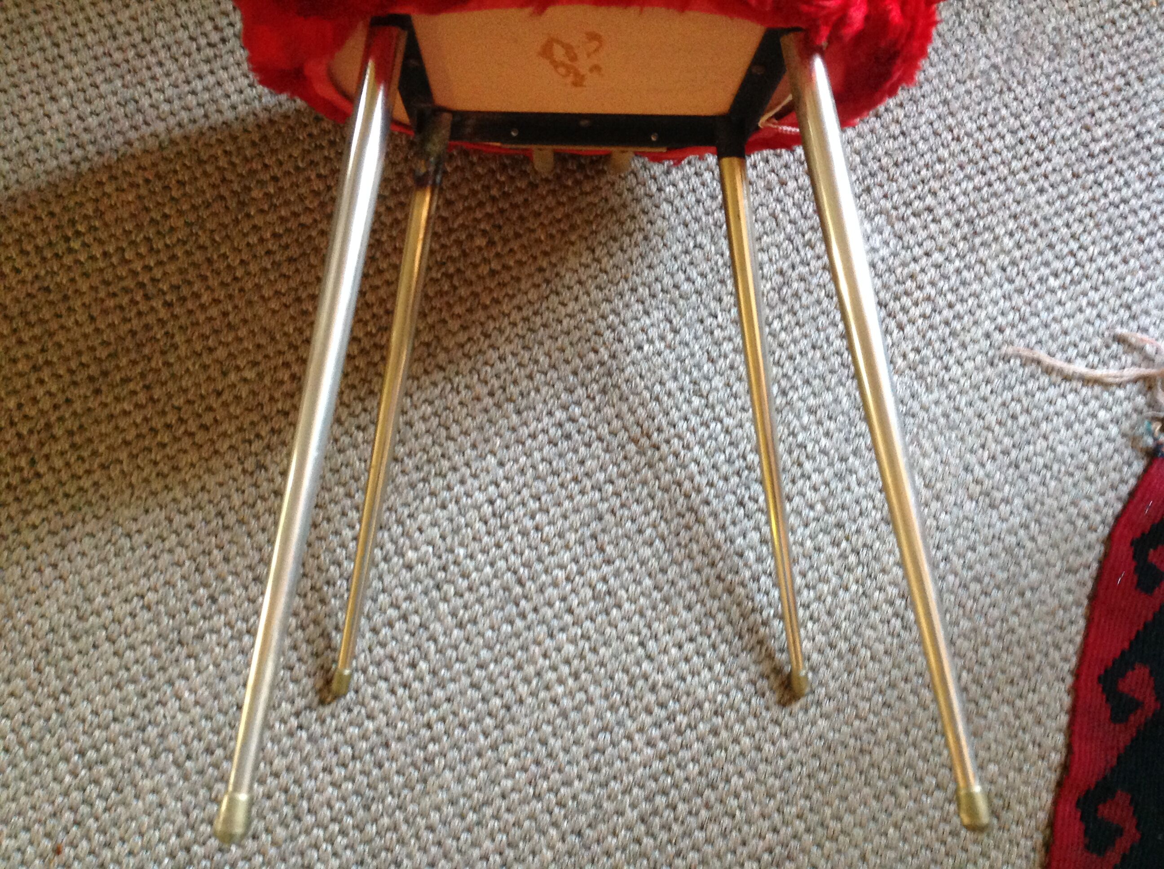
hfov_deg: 52.7
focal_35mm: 35
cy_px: 434
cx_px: 582
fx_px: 1175
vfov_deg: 40.6
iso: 400
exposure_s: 1/15
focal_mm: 4.28
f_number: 2.4
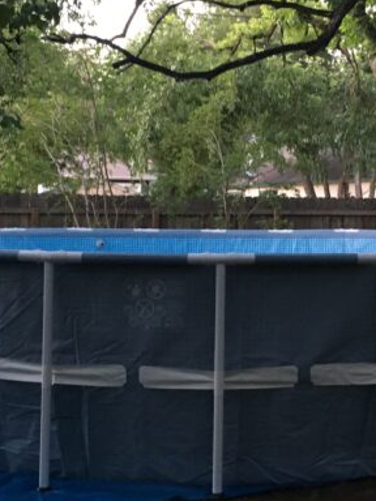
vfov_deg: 33.2
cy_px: 235
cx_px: 238
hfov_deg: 25.2
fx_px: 840
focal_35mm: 58
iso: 200
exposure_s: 1/24
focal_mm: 4.15
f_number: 2.2
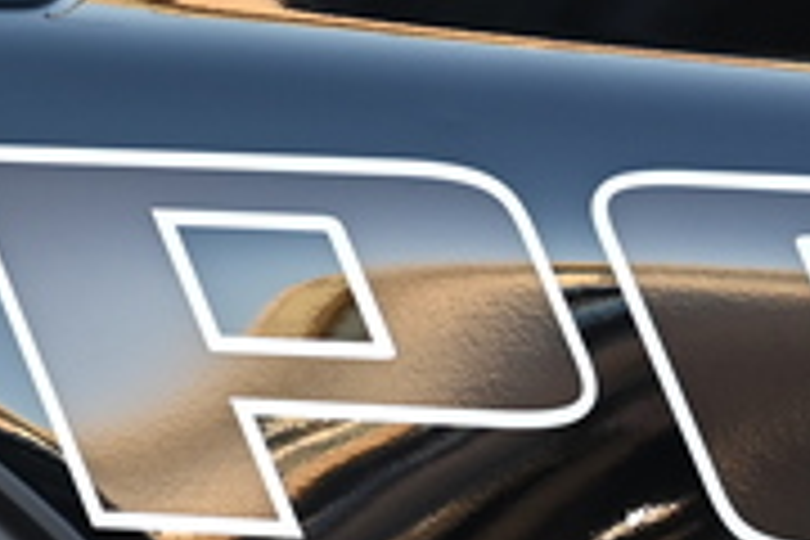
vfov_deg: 4.8
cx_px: -742
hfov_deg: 7.0
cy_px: -349
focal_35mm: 284
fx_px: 6390
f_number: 4
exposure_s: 1/250
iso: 400
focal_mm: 50
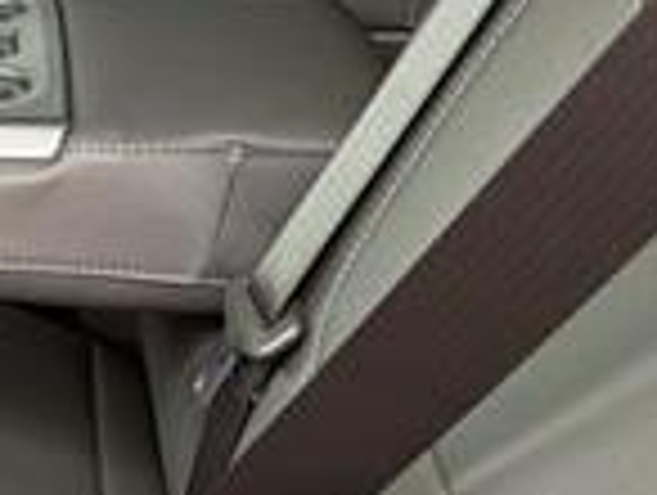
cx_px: -612
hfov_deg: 15.4
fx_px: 1996
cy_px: 94
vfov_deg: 14.1
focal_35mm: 105
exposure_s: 1/93
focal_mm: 6.76
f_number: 1.78
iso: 200
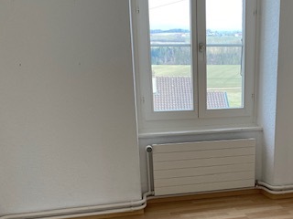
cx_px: 227
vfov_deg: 27.5
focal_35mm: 52
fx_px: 440
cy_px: 174
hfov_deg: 35.8
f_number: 1.8
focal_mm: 4.25
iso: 80
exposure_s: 1/122
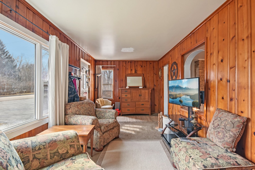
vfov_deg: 67.4
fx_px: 127
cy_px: 85
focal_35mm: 18
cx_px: 128
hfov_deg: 90.0
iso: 400
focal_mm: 12
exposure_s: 1/60
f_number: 8
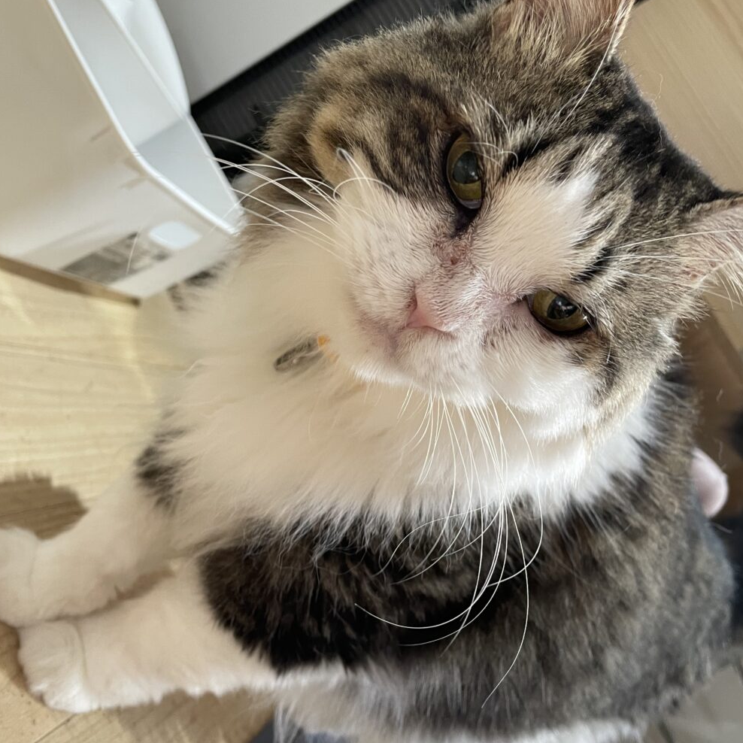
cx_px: 369
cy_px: 390
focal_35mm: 31
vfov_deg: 52.5
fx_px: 753
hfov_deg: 52.5
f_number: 1.6
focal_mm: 4.2
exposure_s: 1/62
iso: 125
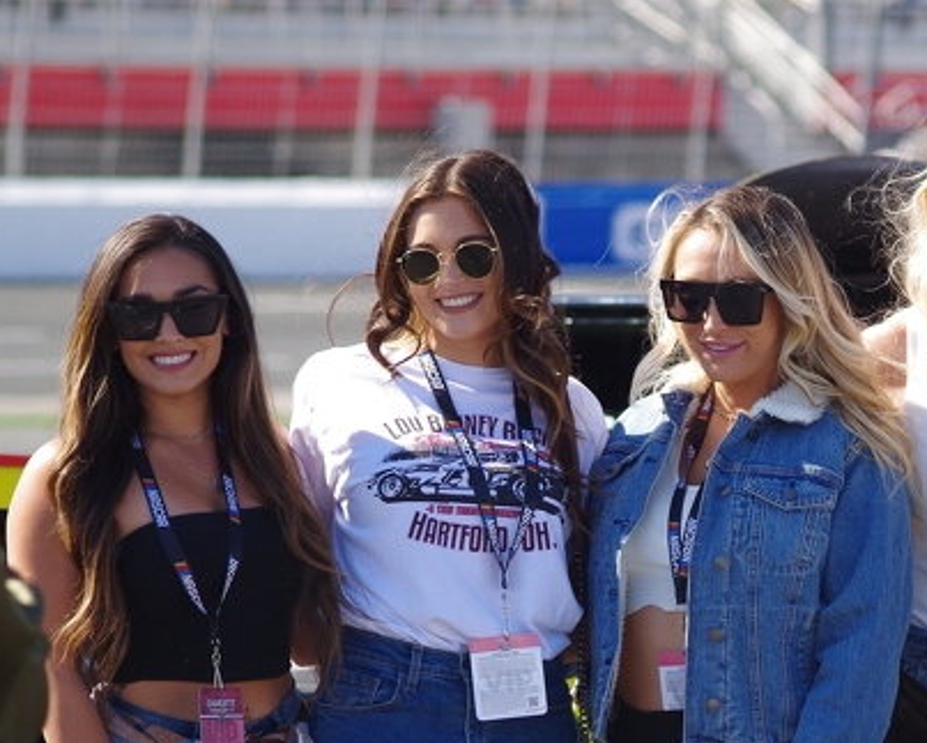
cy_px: 584
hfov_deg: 6.5
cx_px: 750
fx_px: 8182
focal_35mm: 298
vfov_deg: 5.2
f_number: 4
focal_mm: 108
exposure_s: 1/1000
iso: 320
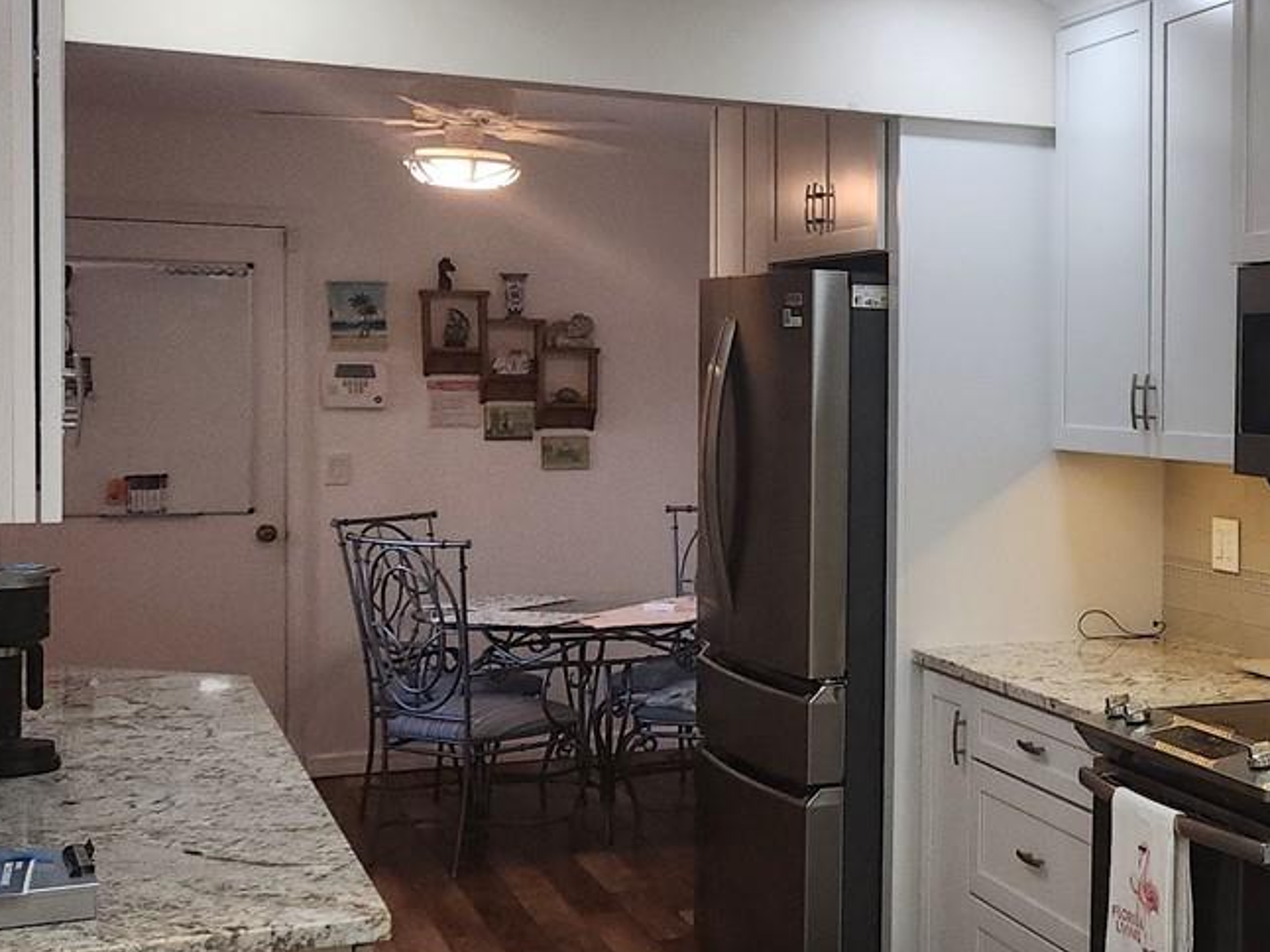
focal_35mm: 57
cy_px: 421
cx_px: 1355
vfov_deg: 25.6
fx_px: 2090
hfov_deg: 30.6
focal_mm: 5.4
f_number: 1.8
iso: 125
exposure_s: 1/120
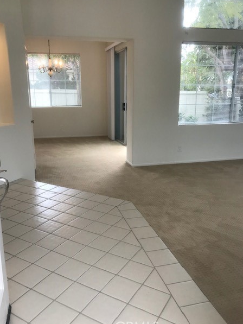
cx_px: 117
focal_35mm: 30
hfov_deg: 46.8
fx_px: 281
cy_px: 161
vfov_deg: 60.0
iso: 32
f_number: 1.8
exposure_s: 1/120
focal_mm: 3.99
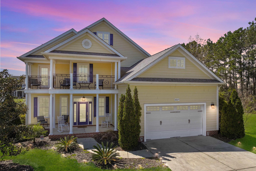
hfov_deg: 71.5
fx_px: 178
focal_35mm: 25
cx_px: 128
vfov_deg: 51.3
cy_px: 90
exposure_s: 1/2000
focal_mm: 12.29
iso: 130
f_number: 2.8
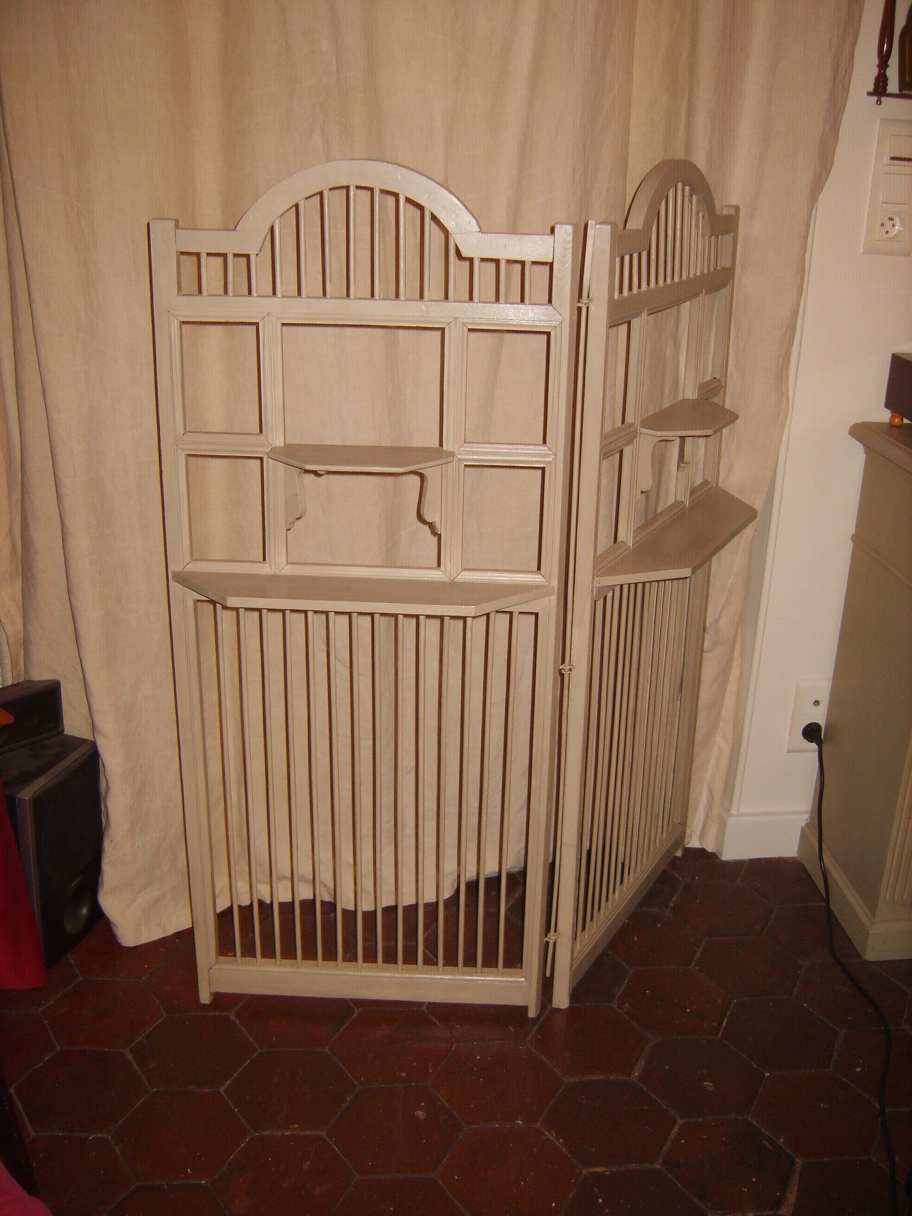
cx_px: 456
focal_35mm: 35
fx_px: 1229
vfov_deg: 52.6
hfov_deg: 40.7
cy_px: 608
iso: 100
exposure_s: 1/30
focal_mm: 7.4
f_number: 2.8
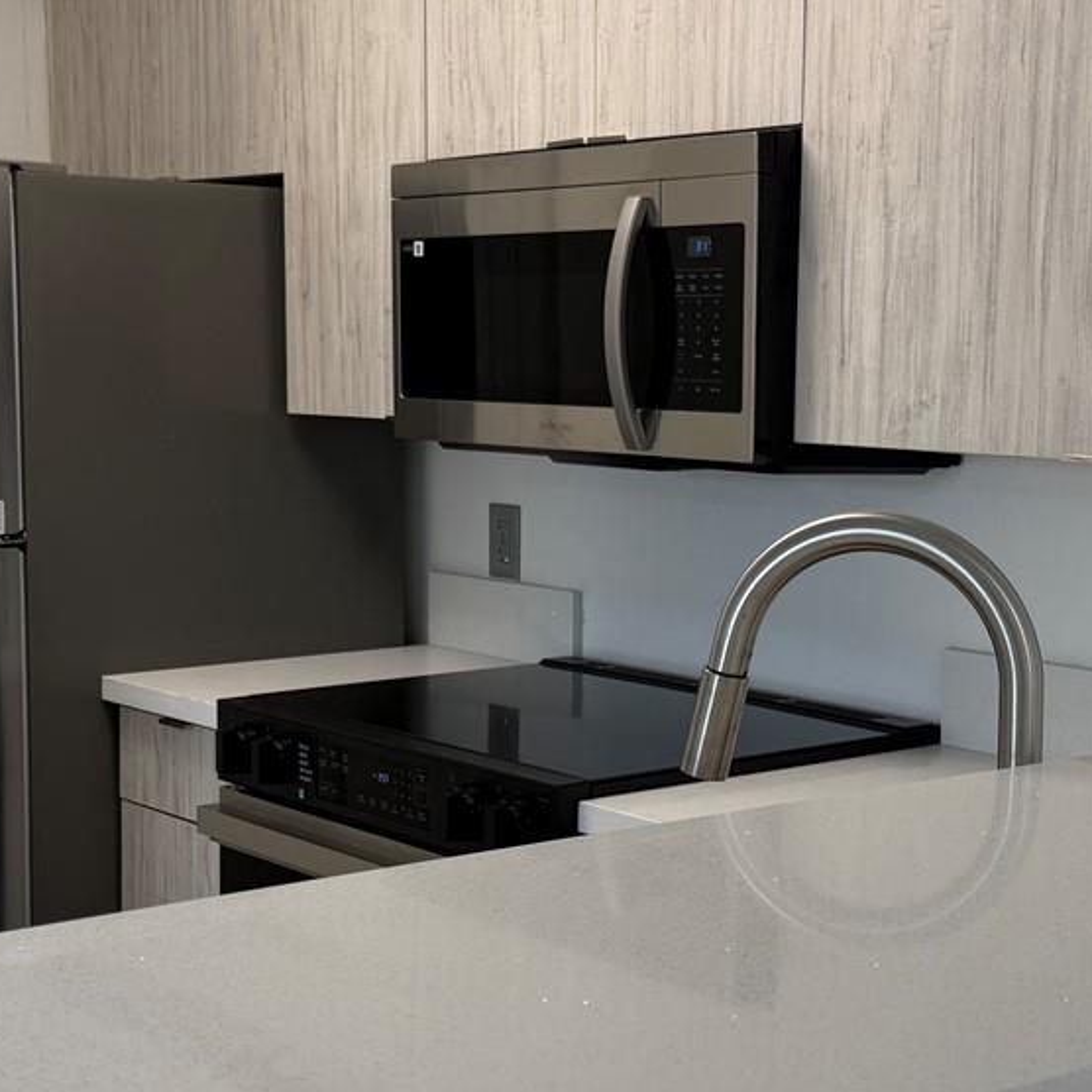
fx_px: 2177
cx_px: 536
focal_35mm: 61
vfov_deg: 28.2
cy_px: 577
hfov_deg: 28.2
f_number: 1.78
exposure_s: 1/132
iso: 64
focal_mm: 6.76
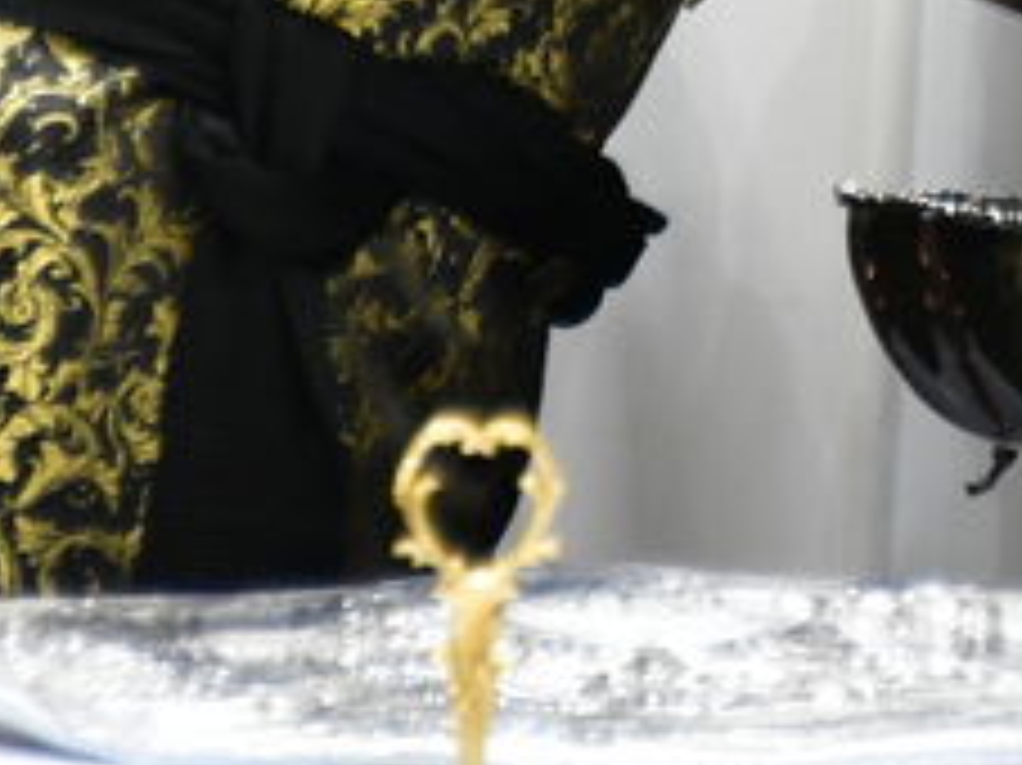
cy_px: -826
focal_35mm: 1481
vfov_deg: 1.0
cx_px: 1256
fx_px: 43702
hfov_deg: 1.3
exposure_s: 1/100
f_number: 5.6
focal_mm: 250
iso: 2000
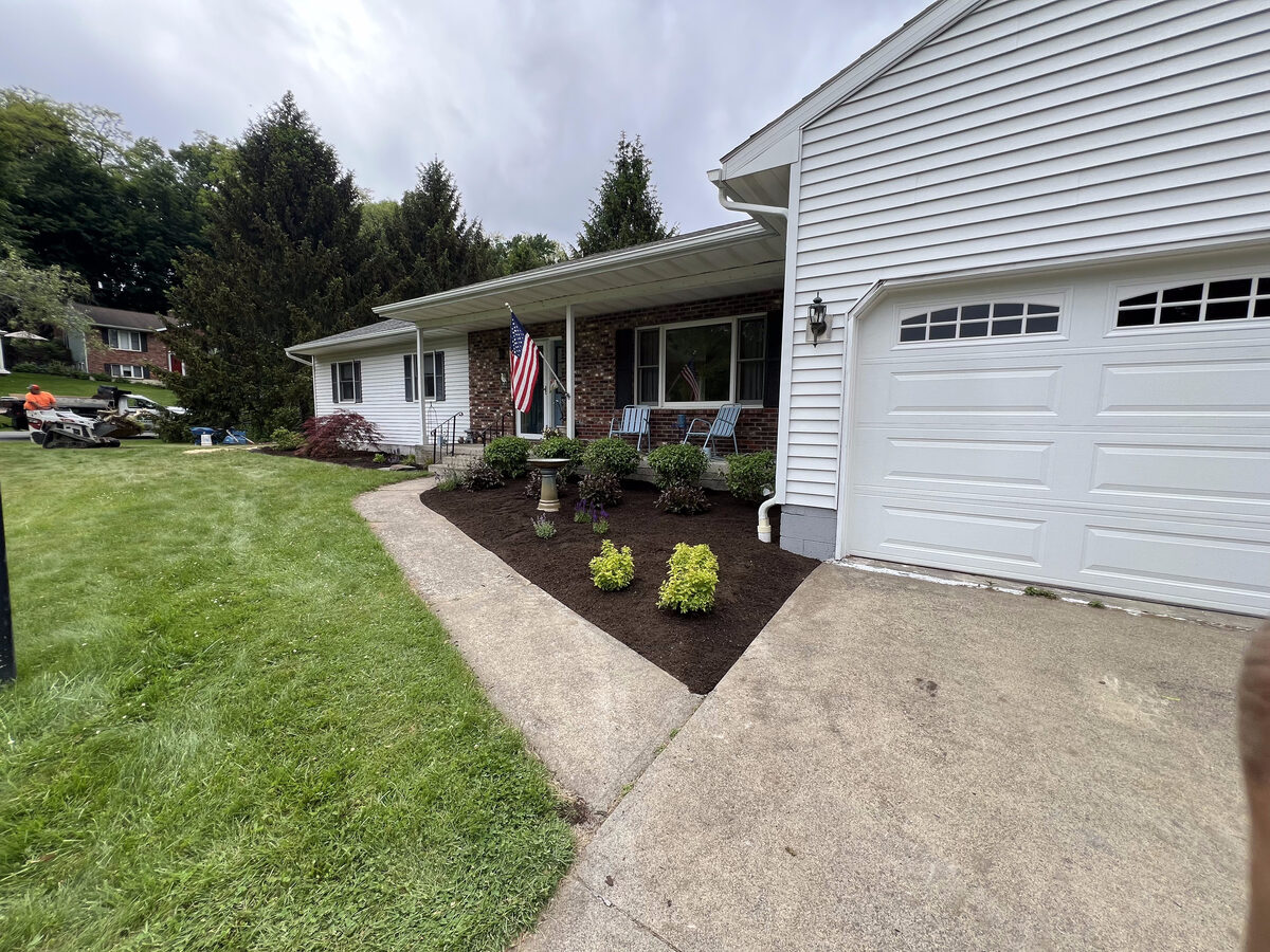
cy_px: 476
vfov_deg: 89.9
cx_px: 635
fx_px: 477
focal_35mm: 13
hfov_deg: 106.2
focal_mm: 1.57
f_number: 1.8
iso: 32
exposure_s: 1/449
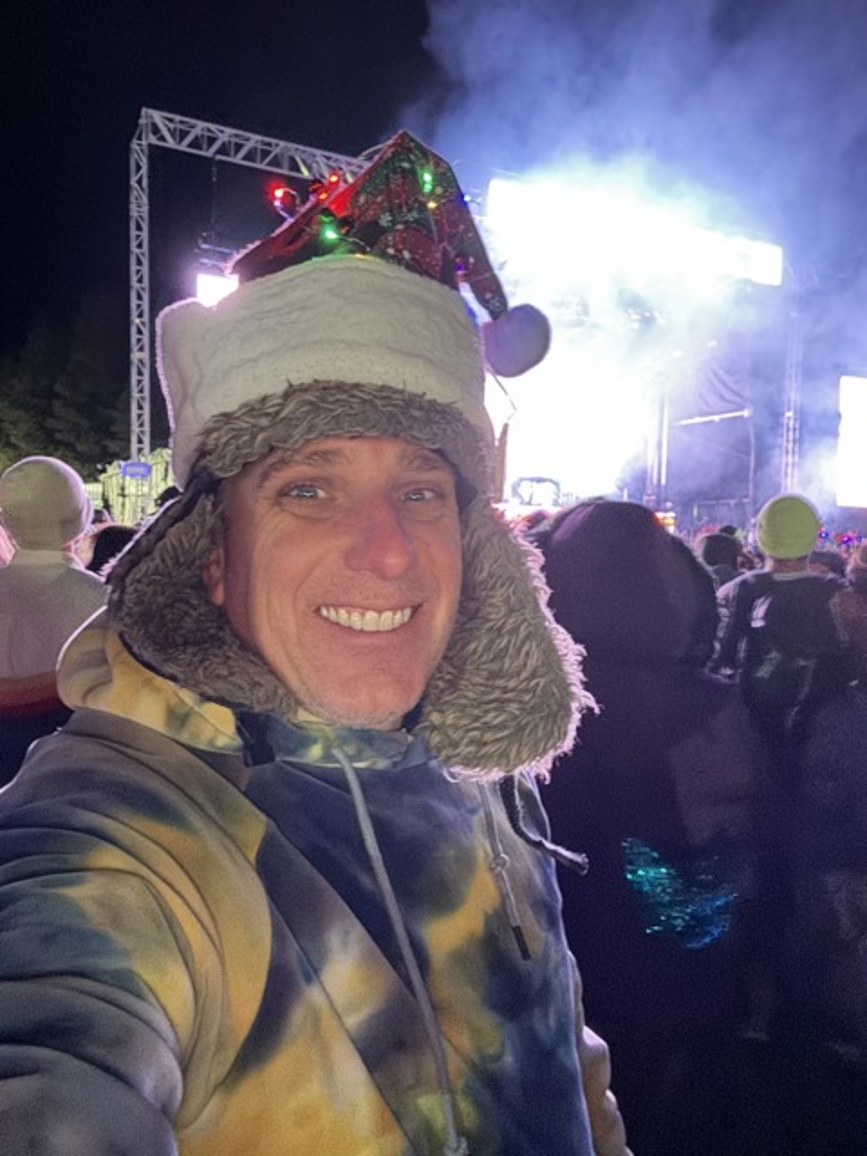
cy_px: 578
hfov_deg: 46.8
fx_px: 1002
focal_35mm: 30
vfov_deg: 60.0
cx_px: 434
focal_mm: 2.69
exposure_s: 1/8
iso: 800
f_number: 1.9
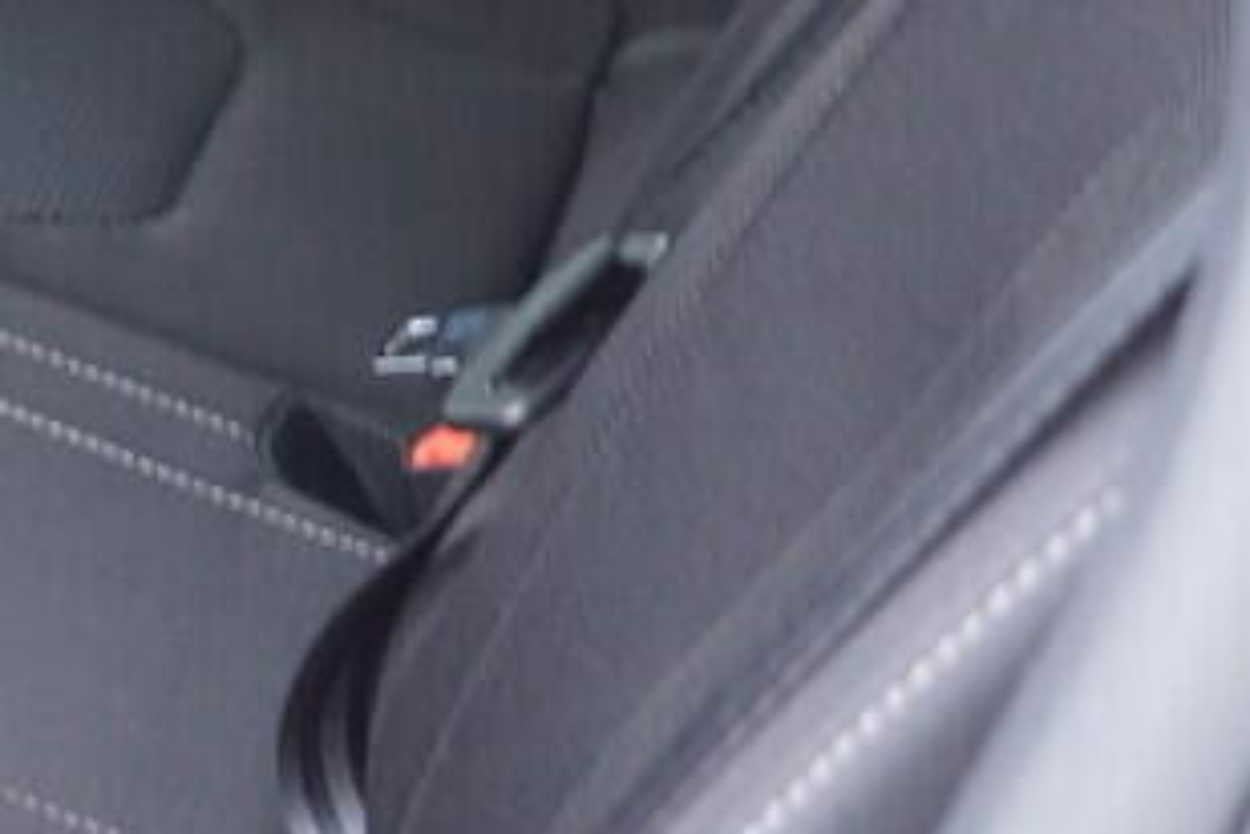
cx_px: -1424
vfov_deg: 8.1
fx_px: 5833
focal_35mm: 168
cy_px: 32
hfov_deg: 10.9
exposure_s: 1/40
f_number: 2.8
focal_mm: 24
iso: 1000
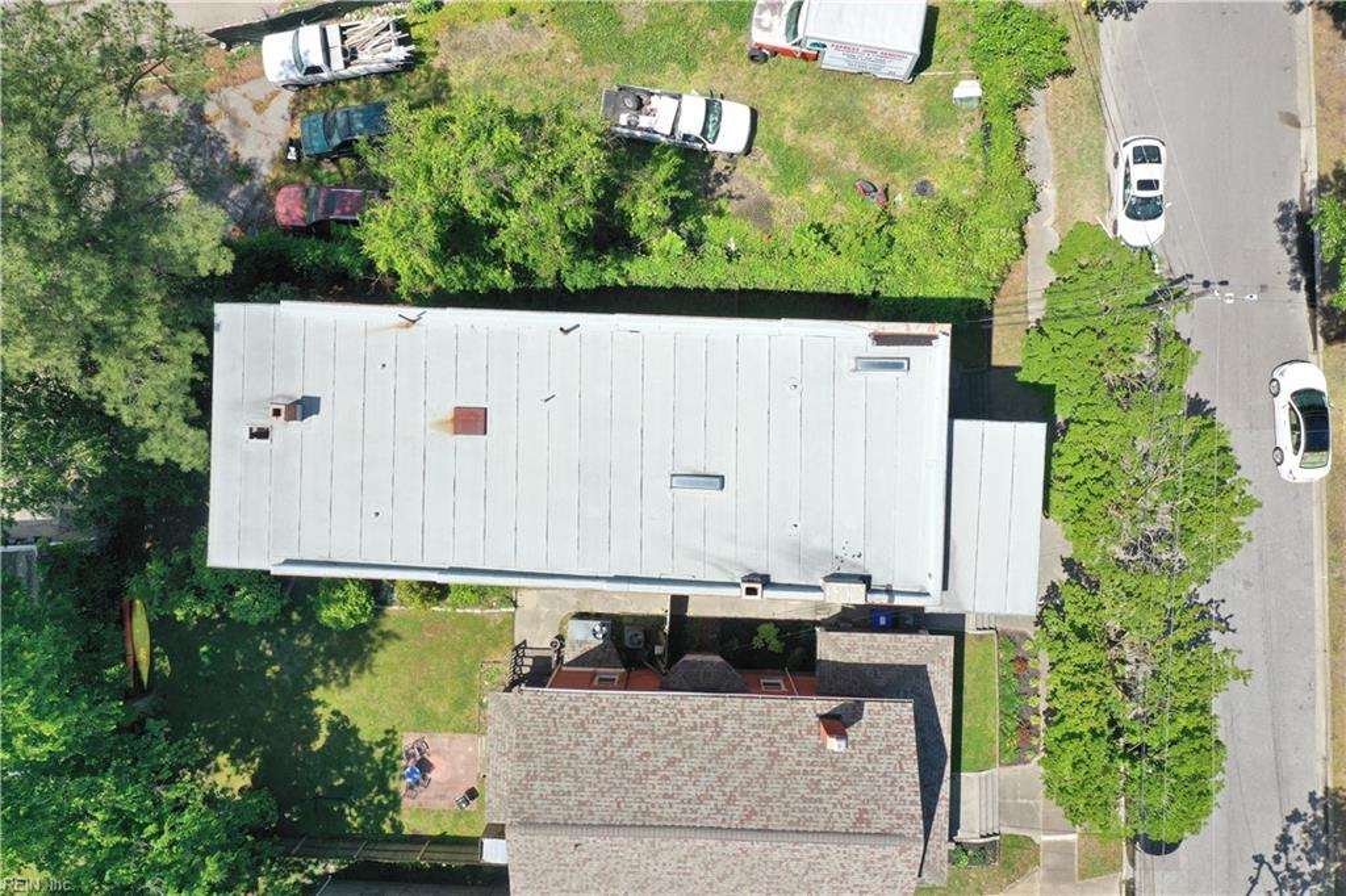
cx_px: 673
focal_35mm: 28
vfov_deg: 46.4
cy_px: 448
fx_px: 1046
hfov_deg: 65.5
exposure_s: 1/400
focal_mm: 10.26
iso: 100
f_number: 5.6
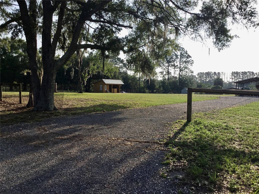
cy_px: 97
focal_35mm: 31
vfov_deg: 45.4
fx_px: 232
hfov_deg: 58.4
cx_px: 130
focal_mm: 3.3
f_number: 2.4
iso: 25
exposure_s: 1/1294
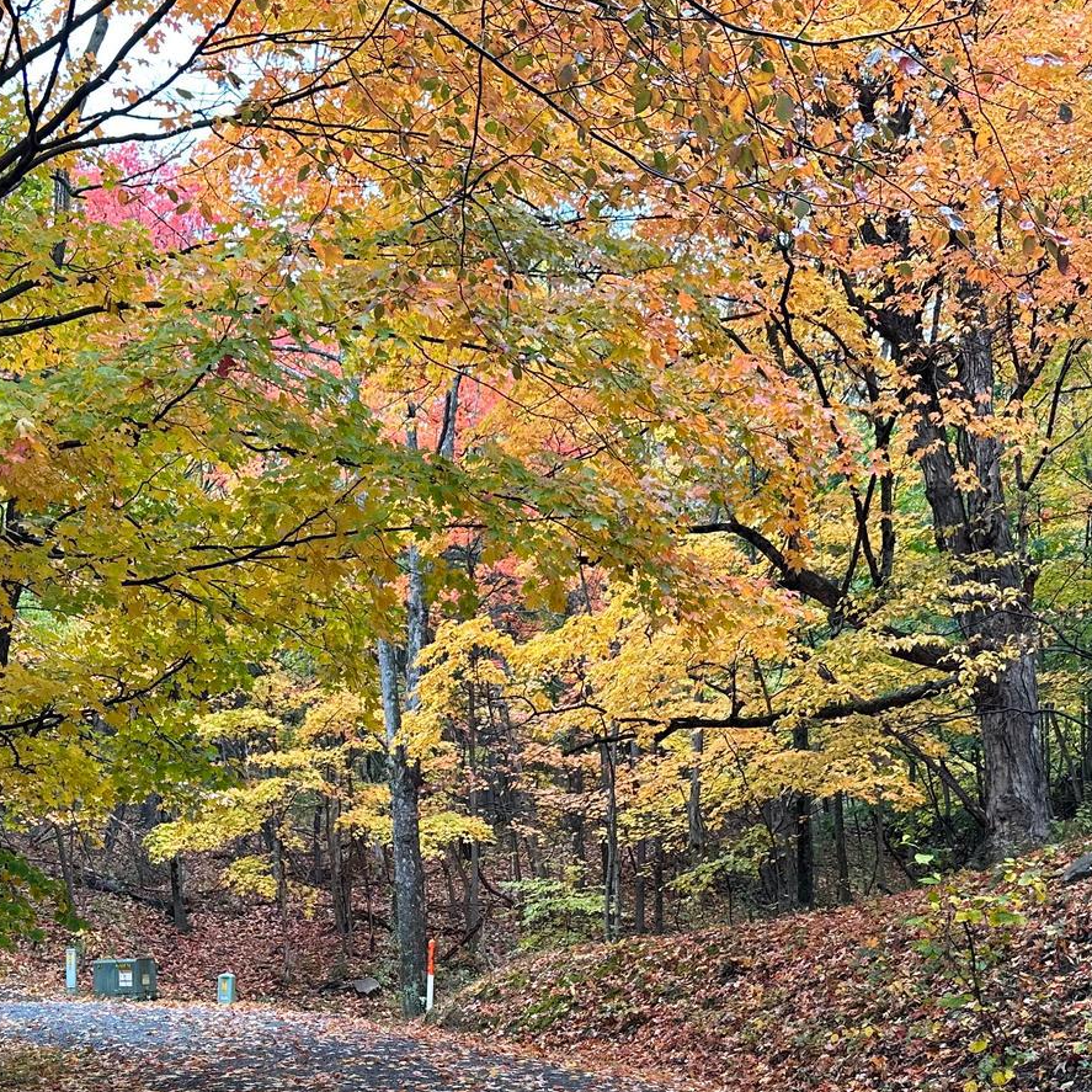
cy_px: 939
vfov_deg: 33.2
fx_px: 1749
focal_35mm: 49
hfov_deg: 34.5
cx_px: 394
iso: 80
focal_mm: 6.86
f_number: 1.78
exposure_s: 1/170
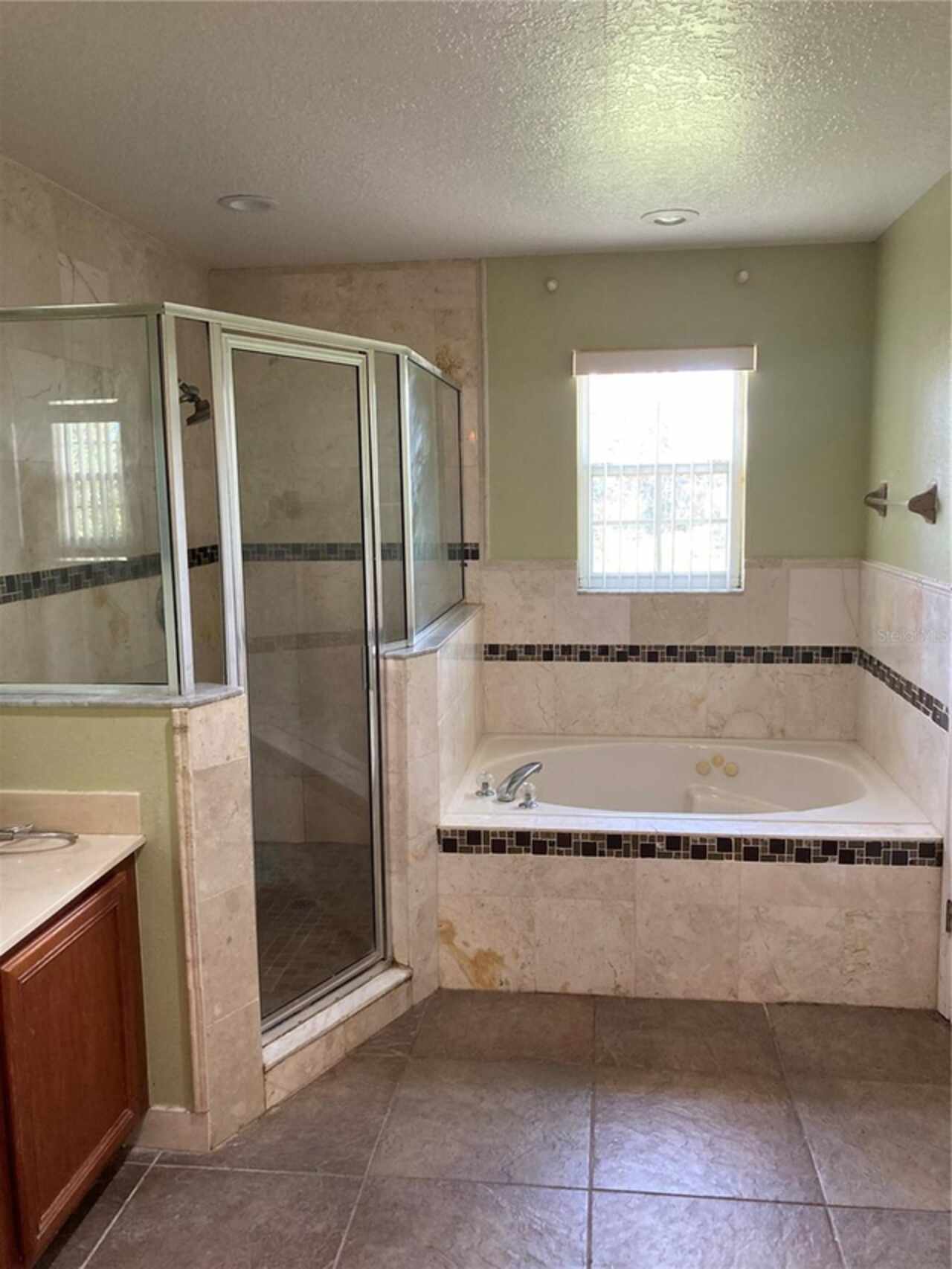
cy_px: 634
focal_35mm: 28
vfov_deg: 63.4
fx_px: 1026
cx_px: 476
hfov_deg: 49.8
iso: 160
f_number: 1.8
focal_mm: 3.99
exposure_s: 1/60
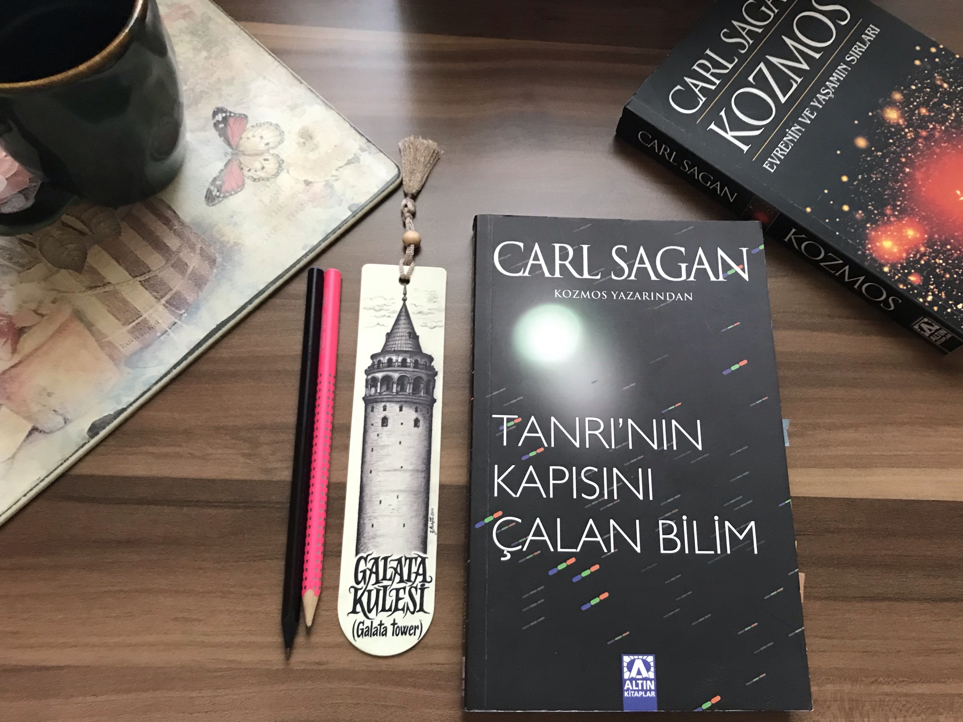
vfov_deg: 45.4
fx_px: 862
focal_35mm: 31
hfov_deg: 58.3
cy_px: 371
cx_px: 526
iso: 100
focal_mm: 3.99
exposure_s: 1/17
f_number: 1.8
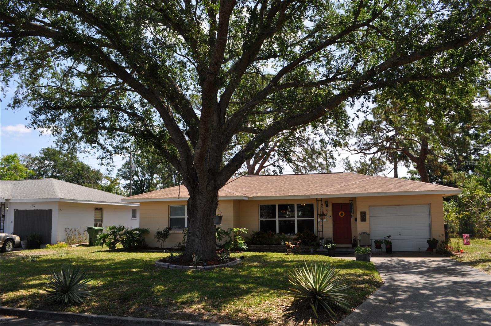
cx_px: 246
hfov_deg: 67.5
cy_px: 163
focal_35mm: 27
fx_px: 368
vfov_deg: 47.8
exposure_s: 1/320
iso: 200
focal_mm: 18
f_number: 9
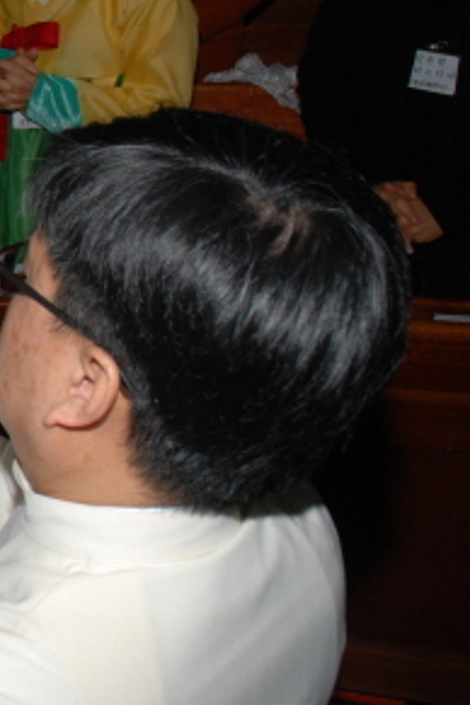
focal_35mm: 65
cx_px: -317
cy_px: 237
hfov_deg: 17.7
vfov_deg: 30.7
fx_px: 1273
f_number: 8
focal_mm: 18
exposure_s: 1/60
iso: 200
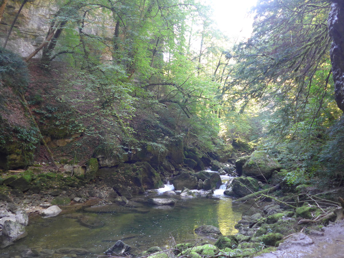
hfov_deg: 61.7
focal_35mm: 29
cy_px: 129
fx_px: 288
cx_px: 172
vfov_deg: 48.2
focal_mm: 6
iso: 320
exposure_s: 1/60
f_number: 2
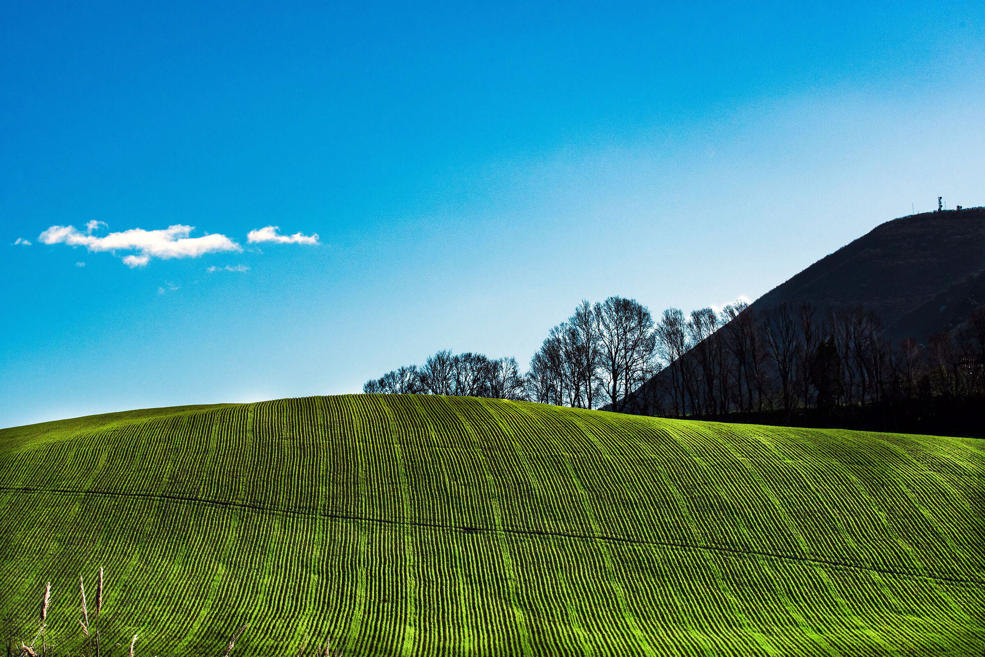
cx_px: 492
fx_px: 2873
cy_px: 328
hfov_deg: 19.5
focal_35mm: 105
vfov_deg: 13.0
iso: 320
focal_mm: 70
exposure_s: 1/640
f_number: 20
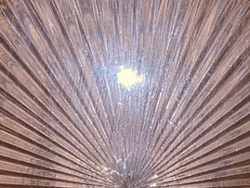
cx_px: 181
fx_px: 1055
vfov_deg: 9.7
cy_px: 338
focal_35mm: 146
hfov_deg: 13.5
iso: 40
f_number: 1.8
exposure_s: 1/21
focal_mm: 4.25
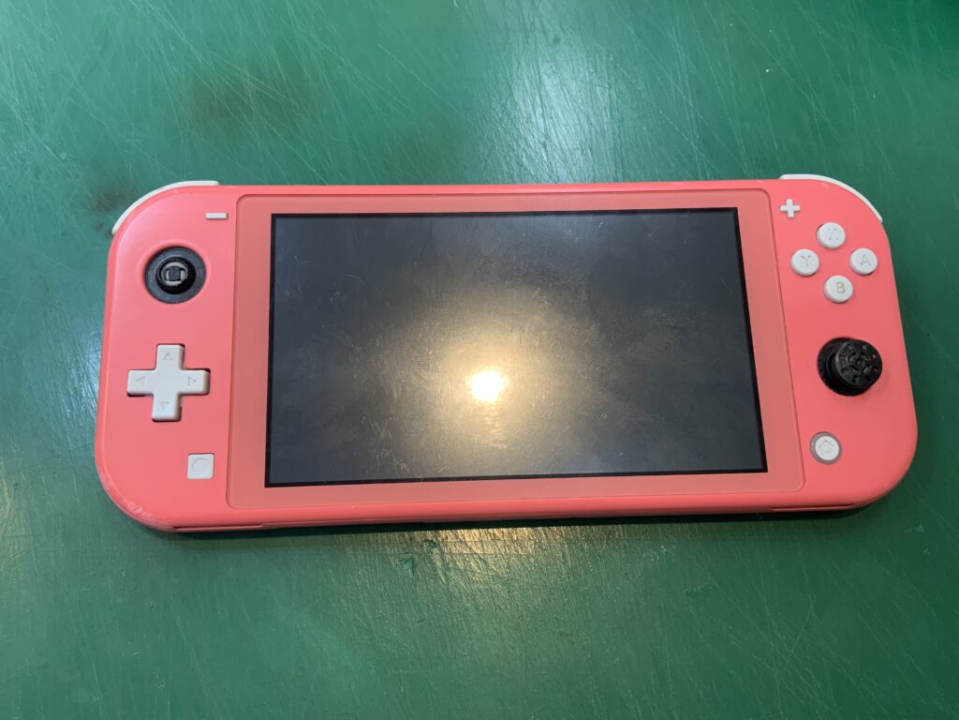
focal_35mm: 29
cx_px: 480
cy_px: 360
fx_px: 803
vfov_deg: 48.2
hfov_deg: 61.7
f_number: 1.8
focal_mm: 3
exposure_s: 1/50
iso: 50
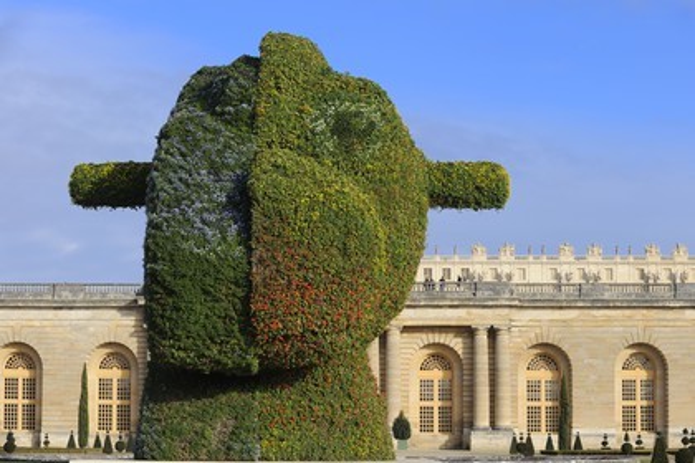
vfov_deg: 15.9
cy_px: 232
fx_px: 1660
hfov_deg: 23.6
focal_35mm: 86
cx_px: 348
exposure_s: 1/400
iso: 200
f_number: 7.1
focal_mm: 86
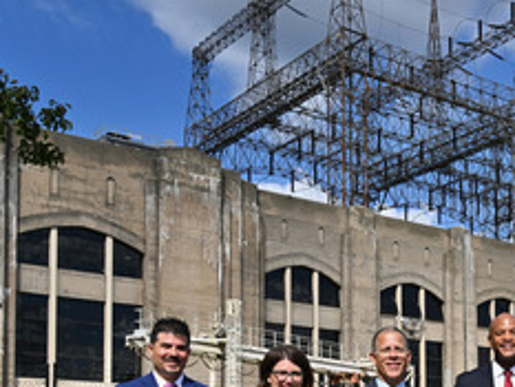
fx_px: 910
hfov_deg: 30.1
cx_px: 476
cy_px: 399
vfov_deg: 22.9
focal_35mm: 61
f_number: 18
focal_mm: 26.5
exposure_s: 1/125
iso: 160
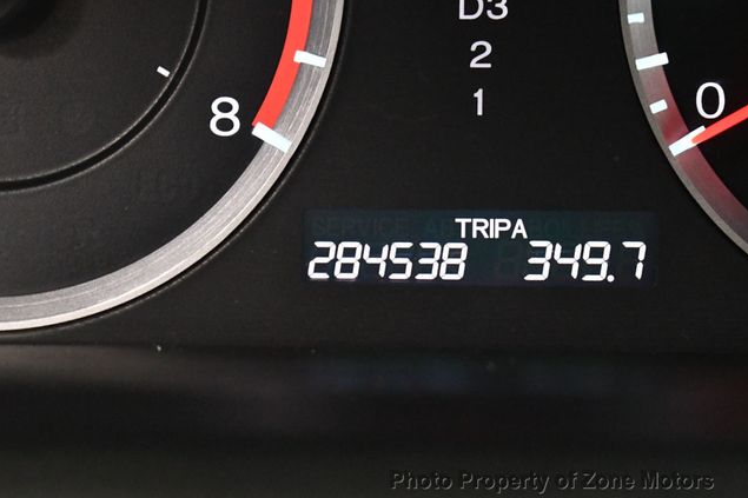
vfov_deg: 12.3
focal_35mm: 111
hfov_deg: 18.4
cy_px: 251
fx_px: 2306
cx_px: 376
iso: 6400
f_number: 5.6
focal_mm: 55
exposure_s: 1/60
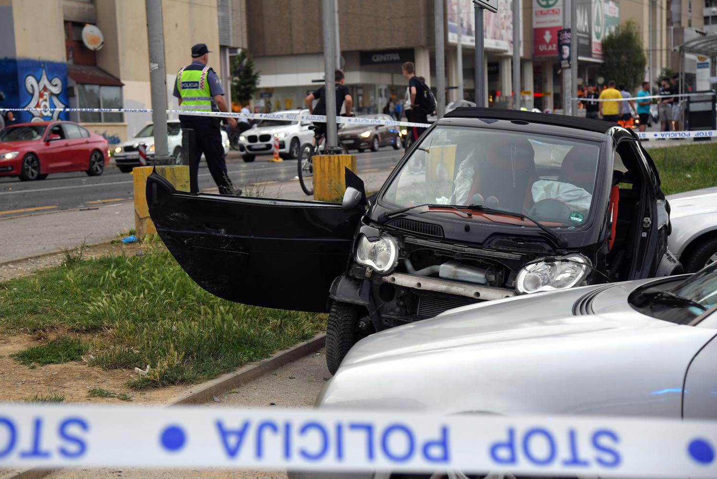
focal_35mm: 71
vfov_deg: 19.2
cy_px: 233
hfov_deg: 28.4
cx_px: 338
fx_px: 1414
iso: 800
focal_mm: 66
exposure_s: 1/500
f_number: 4.5
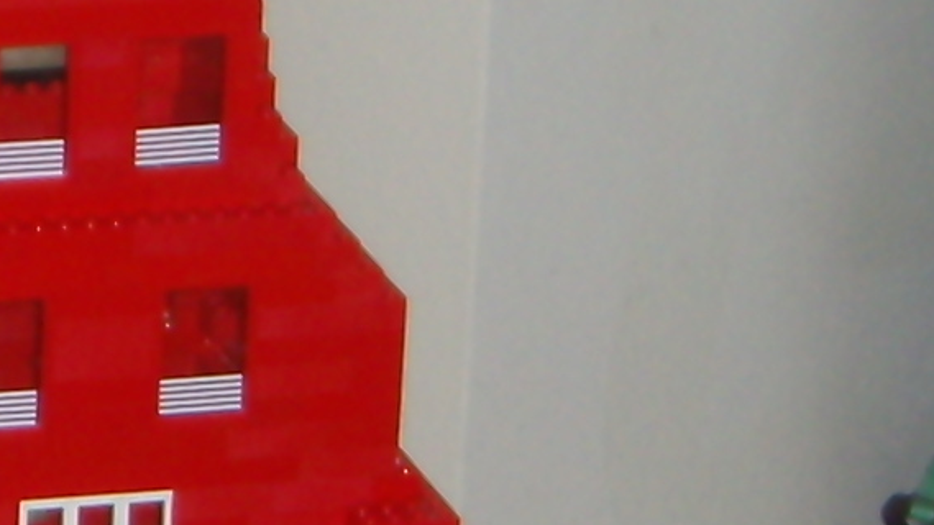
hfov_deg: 10.1
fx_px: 5077
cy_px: 561
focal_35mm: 205
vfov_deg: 5.9
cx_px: -570
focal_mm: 6.4
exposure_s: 1/60.2
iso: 75
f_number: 3.5
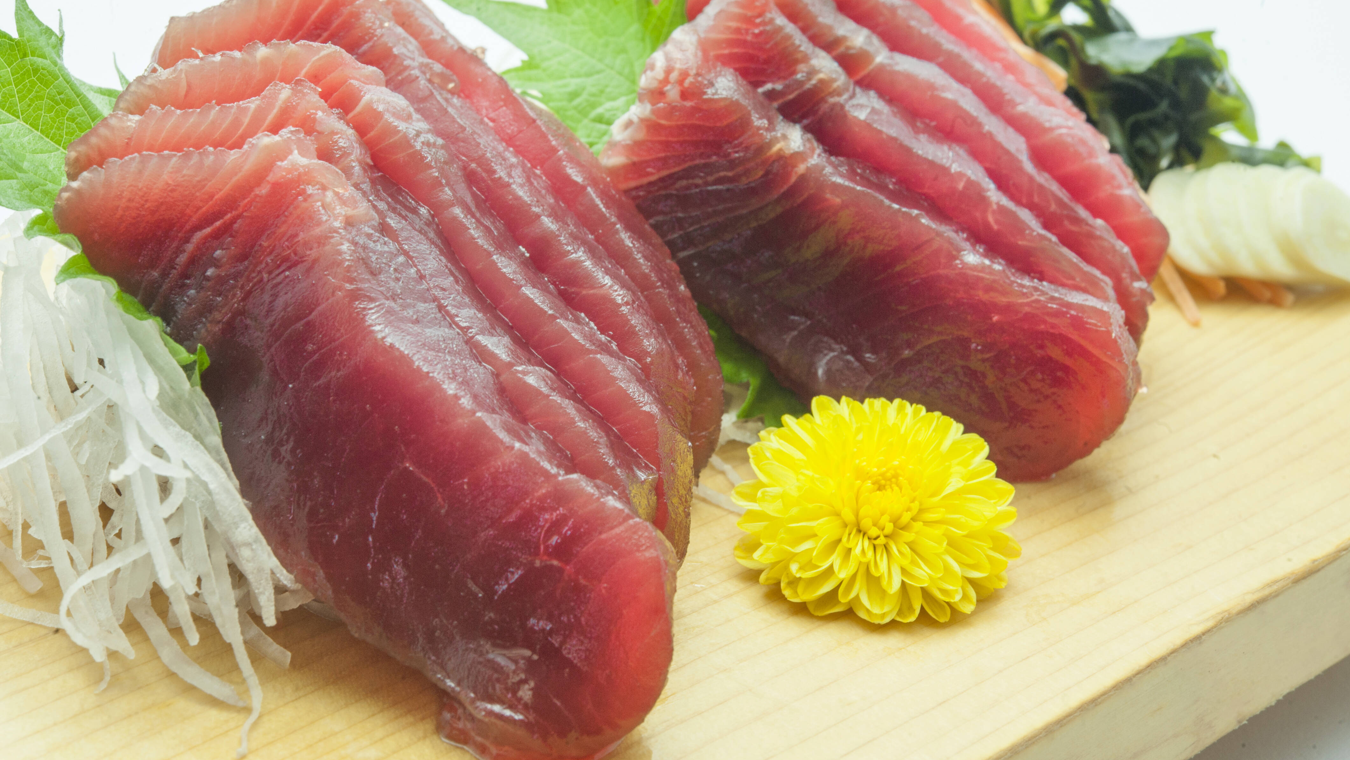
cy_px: 343
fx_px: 2255
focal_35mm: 63
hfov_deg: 33.3
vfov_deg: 19.1
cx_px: 675
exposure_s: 1/2
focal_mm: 60
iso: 200
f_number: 22
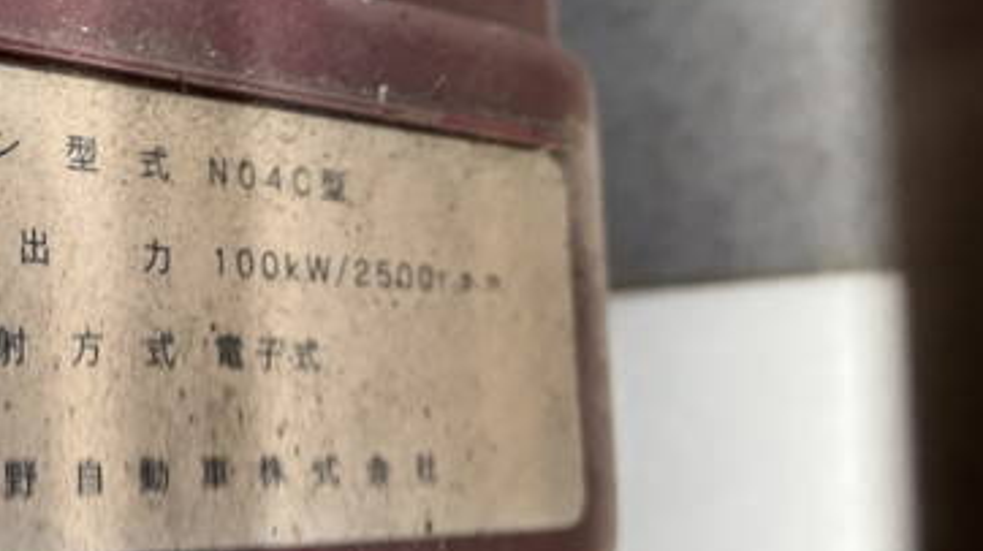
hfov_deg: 36.5
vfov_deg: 22.2
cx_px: 128
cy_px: 288
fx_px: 1406
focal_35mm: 54
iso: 80
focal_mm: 3.99
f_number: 1.8
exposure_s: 1/111
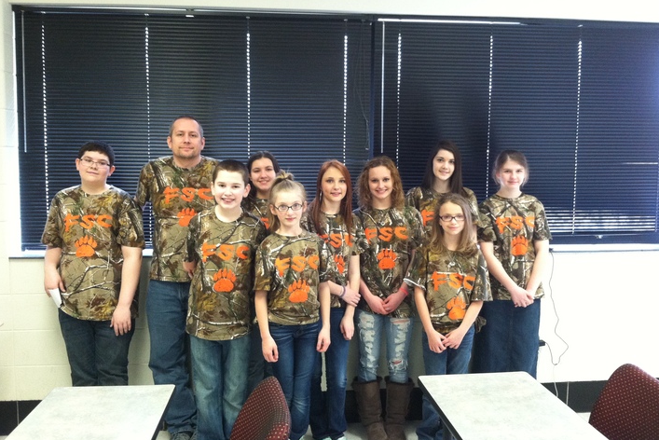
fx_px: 678
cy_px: 203
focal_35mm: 37
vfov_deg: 36.0
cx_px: 330
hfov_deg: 51.9
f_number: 2.8
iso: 250
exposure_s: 1/15
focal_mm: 3.85
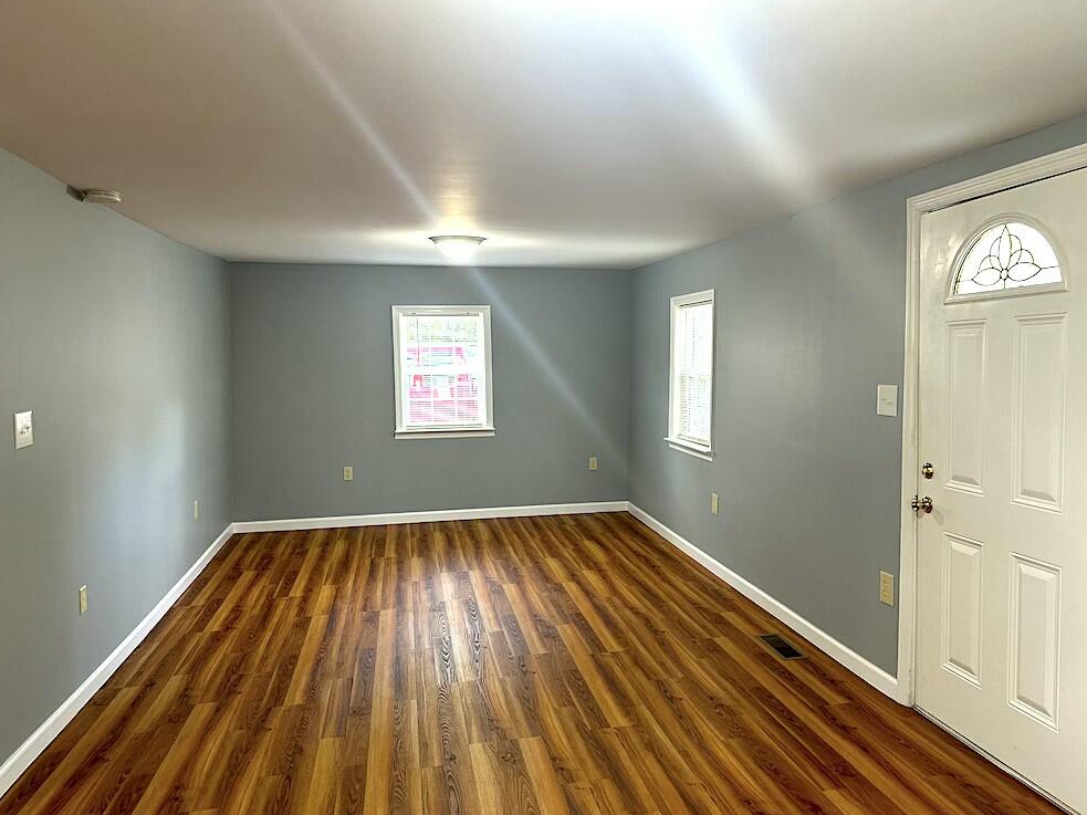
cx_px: 557
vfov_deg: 54.9
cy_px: 398
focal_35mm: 25
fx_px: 785
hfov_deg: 69.4
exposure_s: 1/60
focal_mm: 6.86
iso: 250
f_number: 1.78
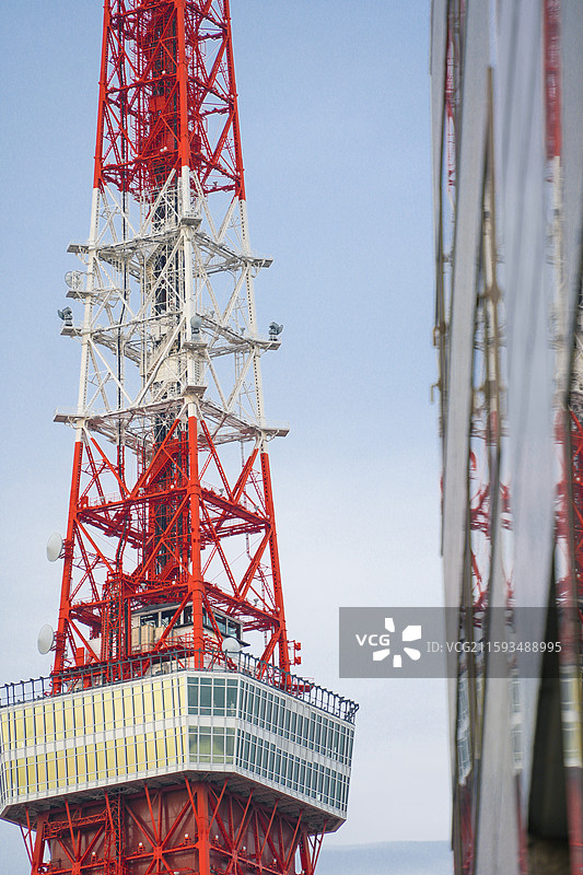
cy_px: 438
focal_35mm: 185
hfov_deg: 7.4
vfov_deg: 11.1
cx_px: 292
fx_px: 4496
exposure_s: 1/320
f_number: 5.6
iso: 100
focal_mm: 185
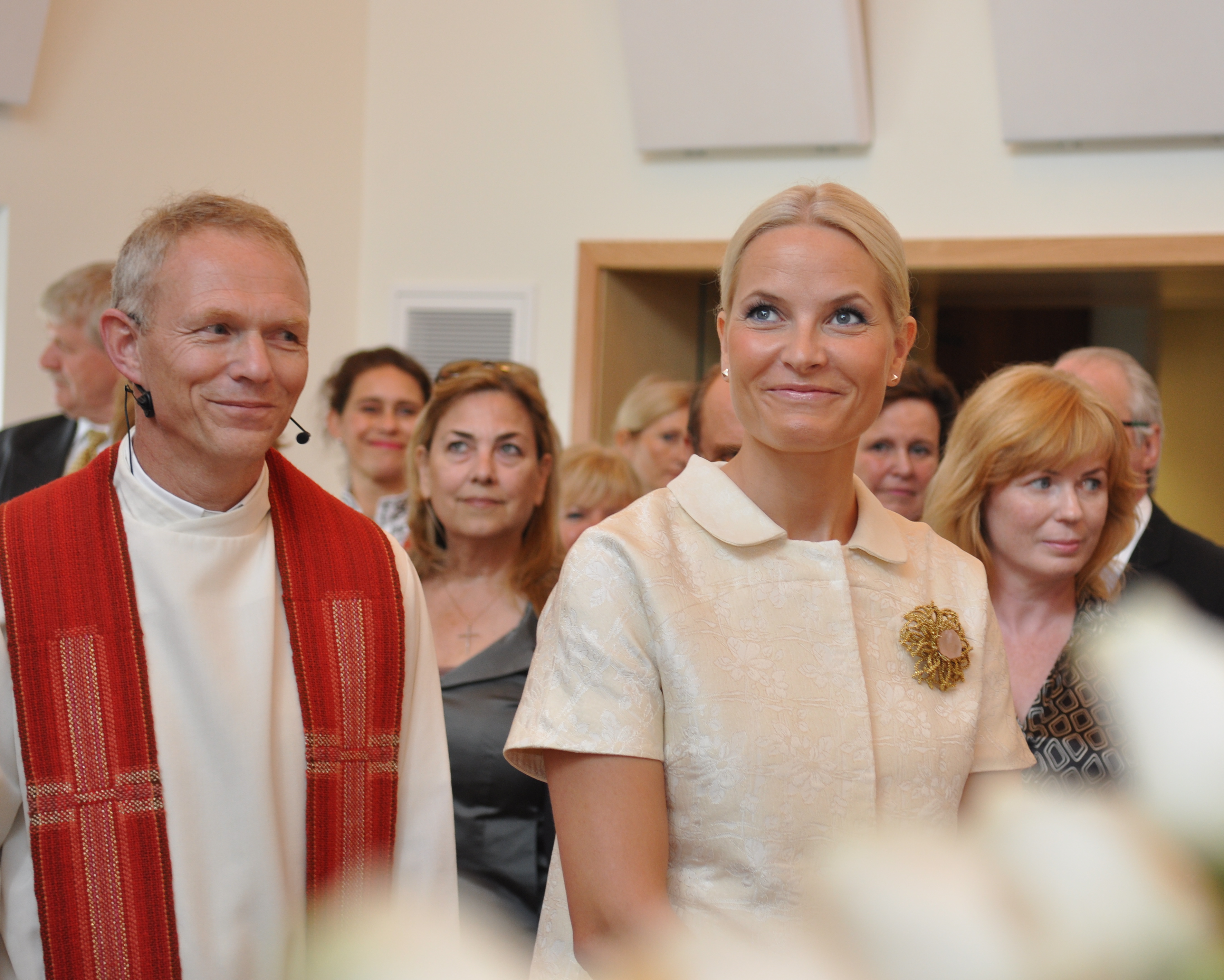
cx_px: 728
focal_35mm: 94
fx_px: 3389
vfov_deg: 16.4
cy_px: 490
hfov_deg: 20.4
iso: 450
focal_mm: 55
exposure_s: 1/60
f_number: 4
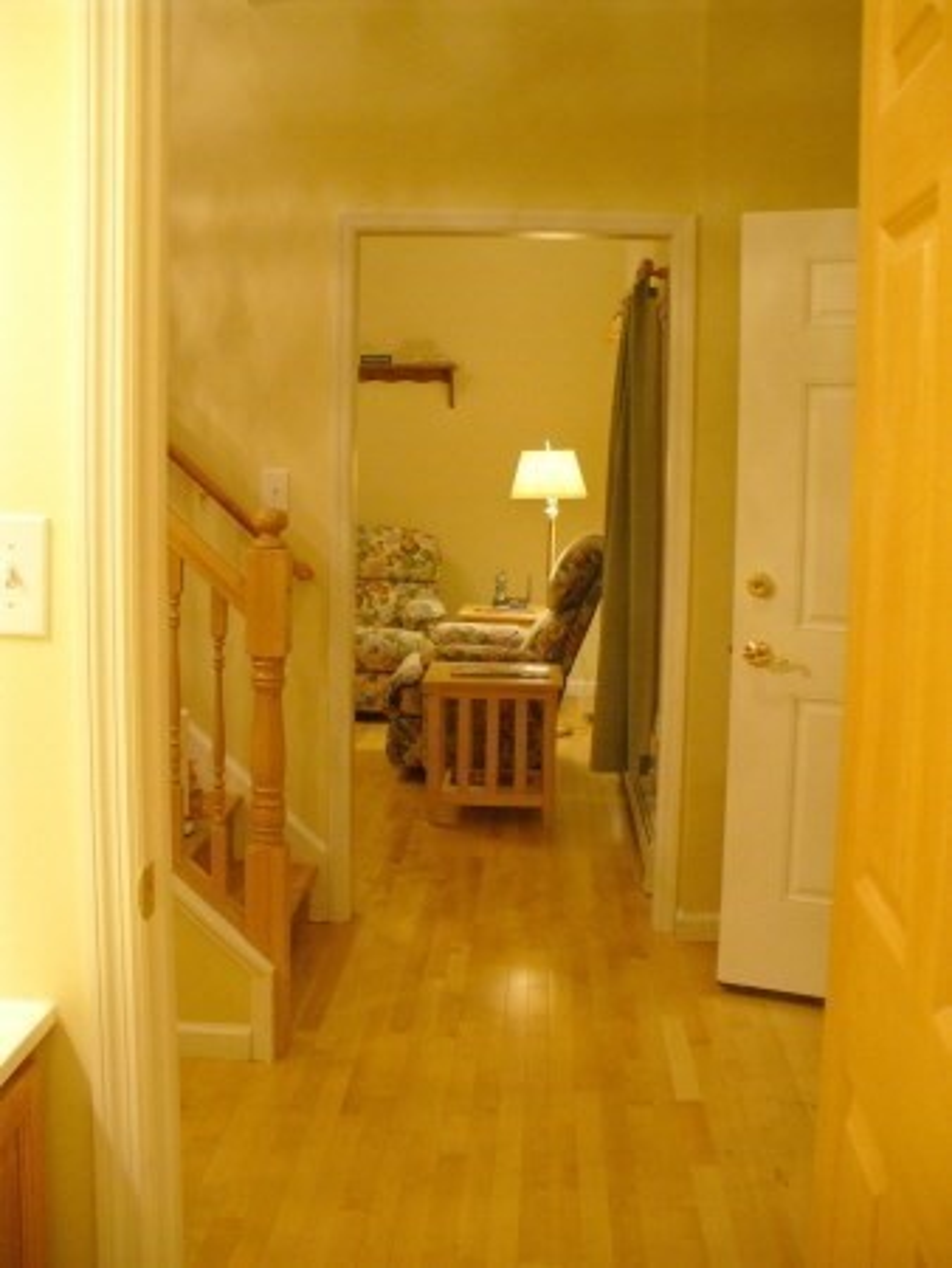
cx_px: 476
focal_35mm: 37
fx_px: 1355
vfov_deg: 50.1
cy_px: 634
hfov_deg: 38.7
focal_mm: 6.1
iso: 200
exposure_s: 1/13
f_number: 2.8
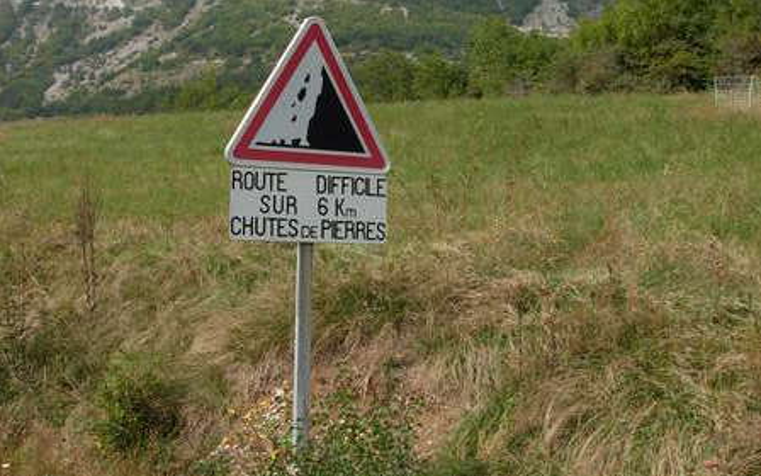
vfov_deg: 24.0
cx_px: 380
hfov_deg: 37.5
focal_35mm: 54
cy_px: 209
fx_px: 1120
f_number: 4.9
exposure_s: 1/406
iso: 79
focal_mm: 6.3
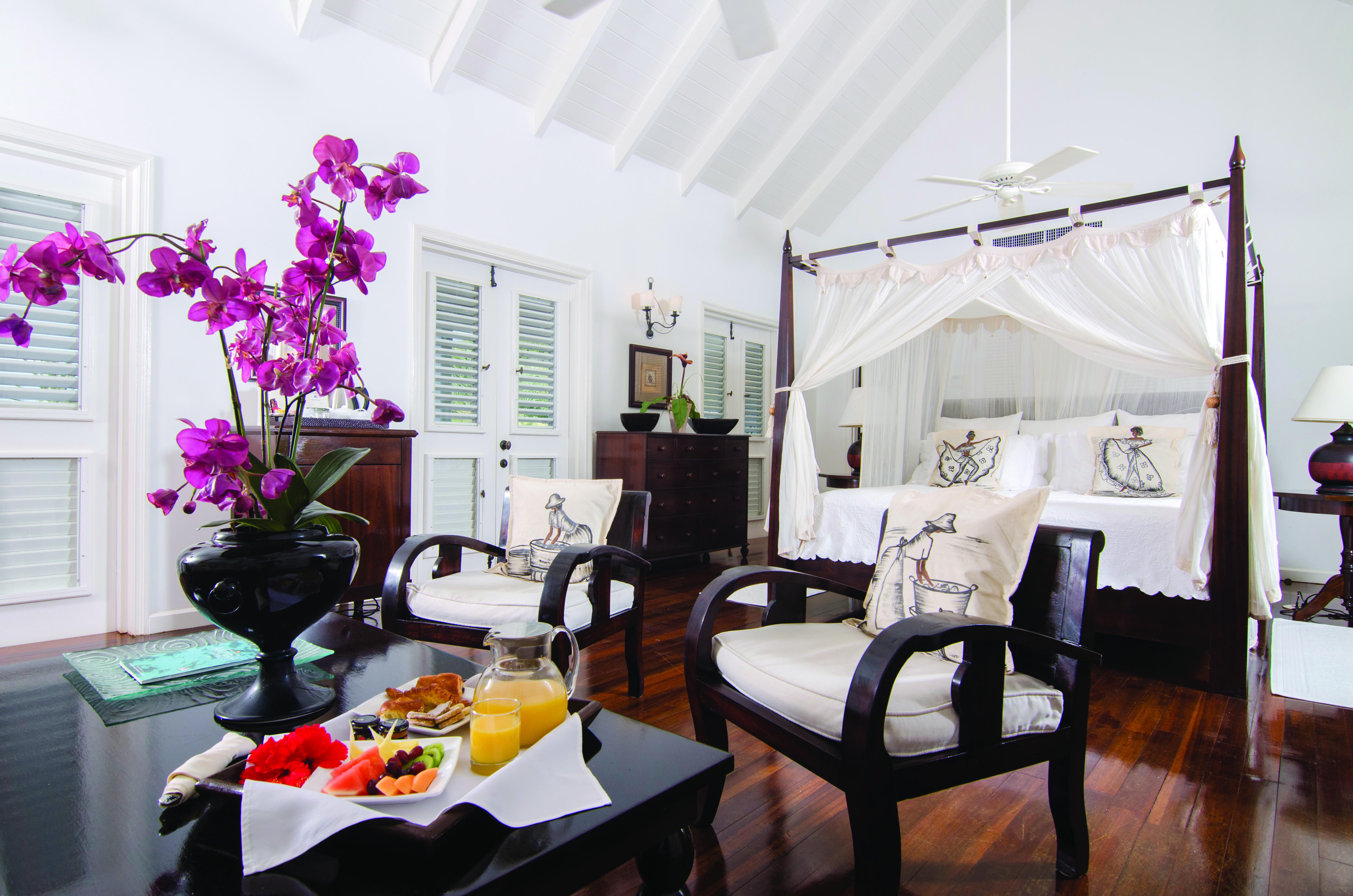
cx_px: 676
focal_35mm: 20
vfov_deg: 63.0
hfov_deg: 85.5
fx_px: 731
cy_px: 448
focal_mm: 13
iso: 200
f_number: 8
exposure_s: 1/160
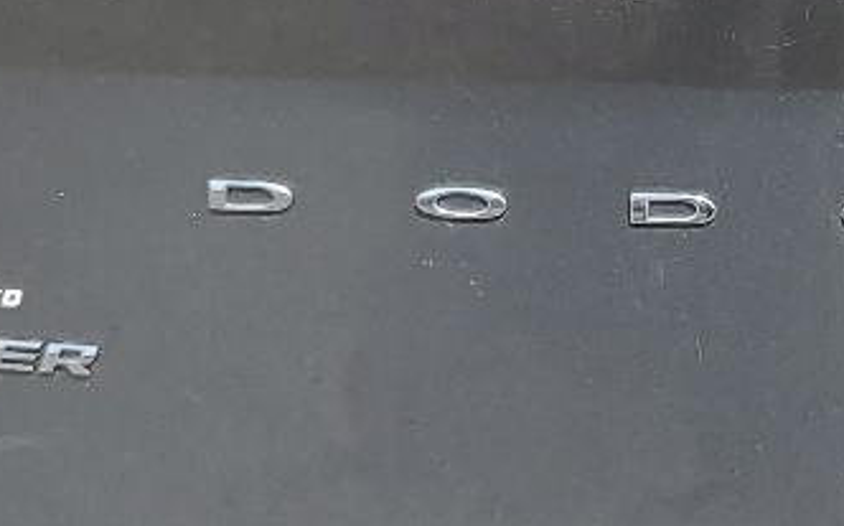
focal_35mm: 133
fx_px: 3057
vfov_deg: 9.8
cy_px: 310
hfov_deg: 15.7
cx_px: 613
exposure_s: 1/3333
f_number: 1.5
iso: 50
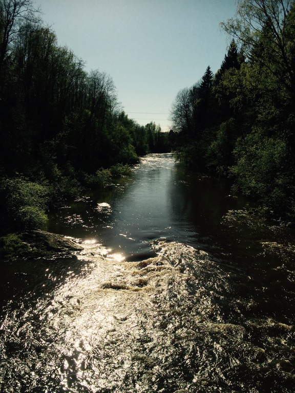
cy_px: 196
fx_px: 330
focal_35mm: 29
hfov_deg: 48.2
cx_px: 148
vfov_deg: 61.7
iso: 32
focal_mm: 4.15
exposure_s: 1/5128
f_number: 2.2
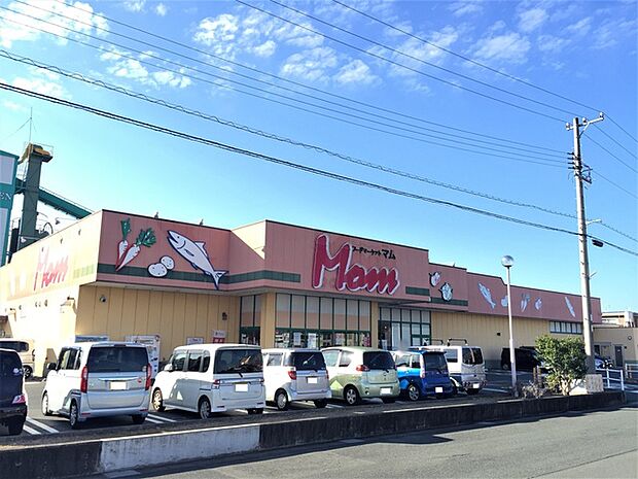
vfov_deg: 48.2
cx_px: 319
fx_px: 534
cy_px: 240
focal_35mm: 29
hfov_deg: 61.7
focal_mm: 4.15
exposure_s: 1/618
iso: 32
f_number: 2.2
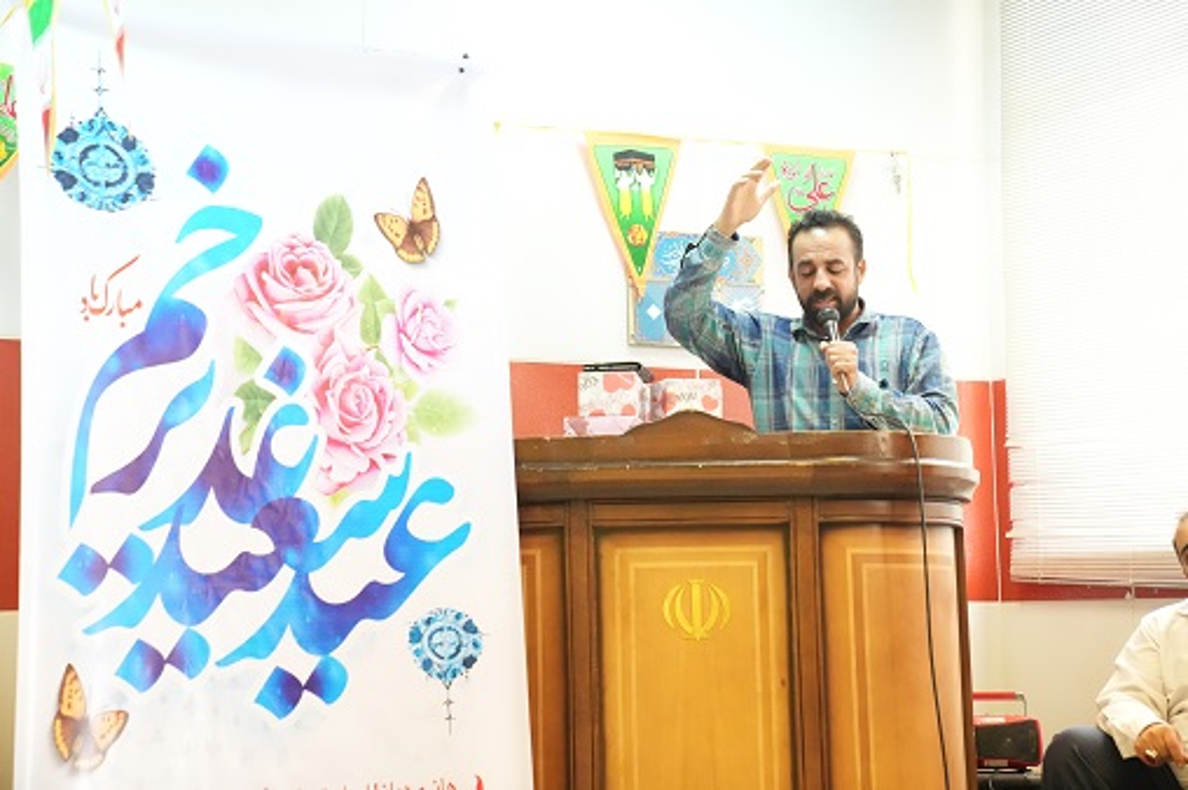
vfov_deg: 19.4
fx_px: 2308
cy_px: 395
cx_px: 594
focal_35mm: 70
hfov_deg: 28.9
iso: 12800
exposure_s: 1/400
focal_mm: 70
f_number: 3.5
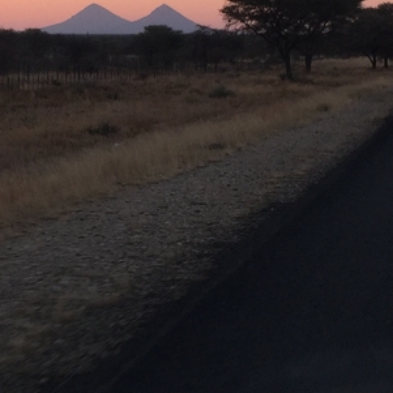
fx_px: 1400
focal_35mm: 109
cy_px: 85
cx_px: 81
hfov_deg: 15.9
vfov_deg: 15.9
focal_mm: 4.15
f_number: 2.2
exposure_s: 1/176
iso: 32
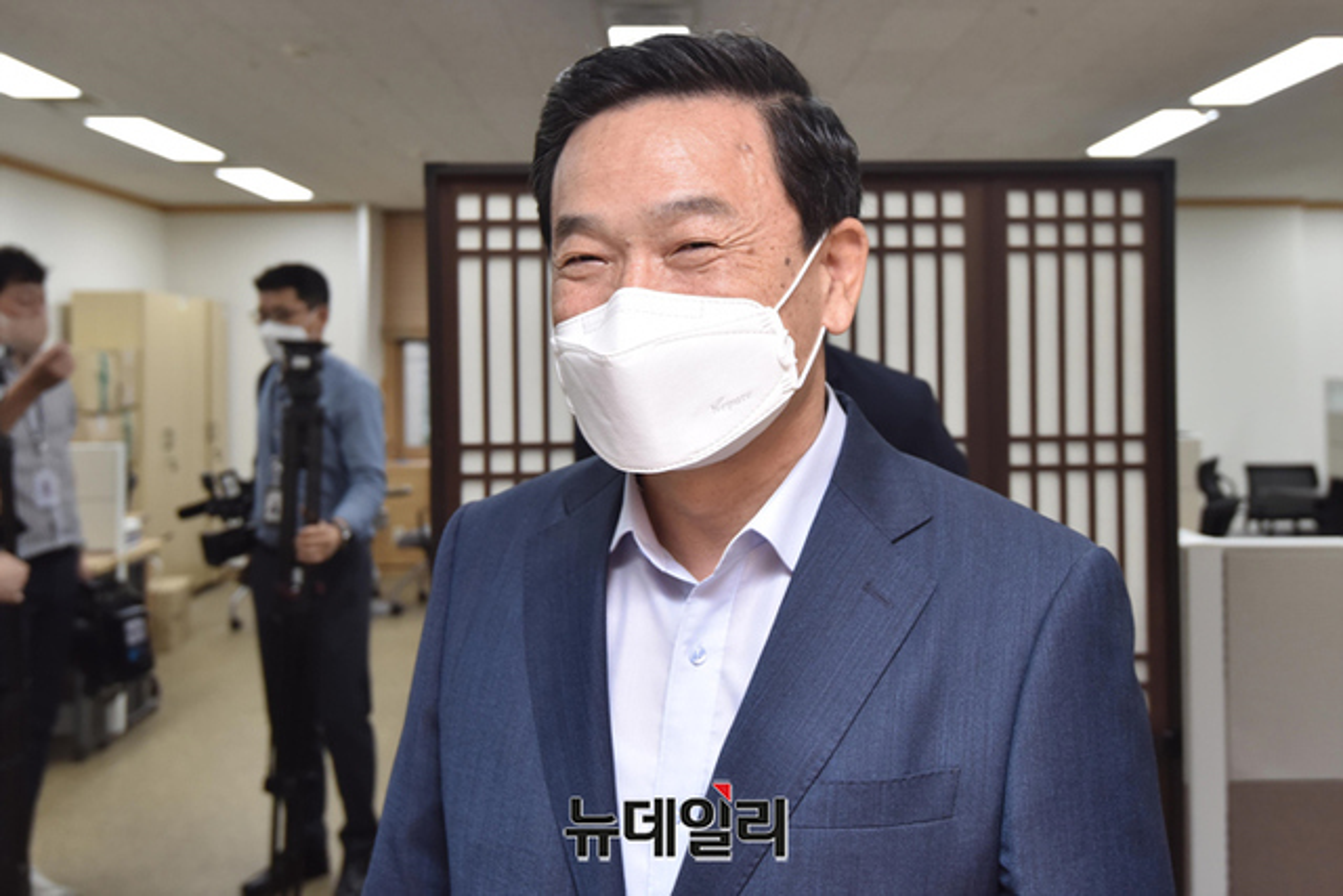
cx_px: 672
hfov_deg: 61.9
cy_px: 448
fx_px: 1119
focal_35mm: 30
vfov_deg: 43.6
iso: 1000
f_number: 5.6
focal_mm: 30
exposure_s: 1/200
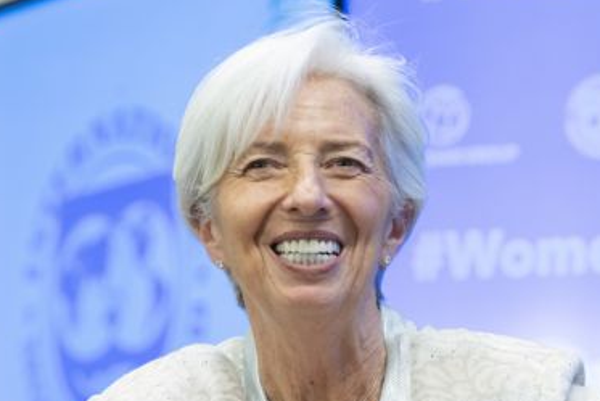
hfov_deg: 7.1
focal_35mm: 288
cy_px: 228
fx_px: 4802
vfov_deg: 4.8
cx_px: 442
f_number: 6.3
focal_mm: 168
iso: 3200
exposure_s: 1/60
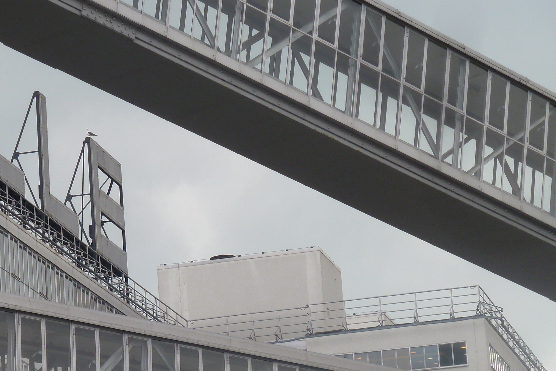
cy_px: 284
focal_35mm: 203
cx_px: 138
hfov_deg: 10.1
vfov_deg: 6.8
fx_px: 3135
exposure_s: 1/100
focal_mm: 21
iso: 80
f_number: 4.4
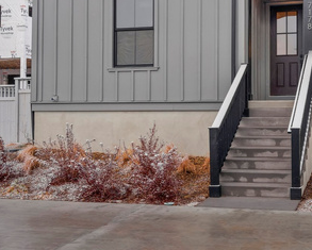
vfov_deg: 33.5
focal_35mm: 43
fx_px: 397
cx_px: 249
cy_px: 35
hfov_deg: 41.1
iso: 320
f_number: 9.5
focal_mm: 21
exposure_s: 1/15
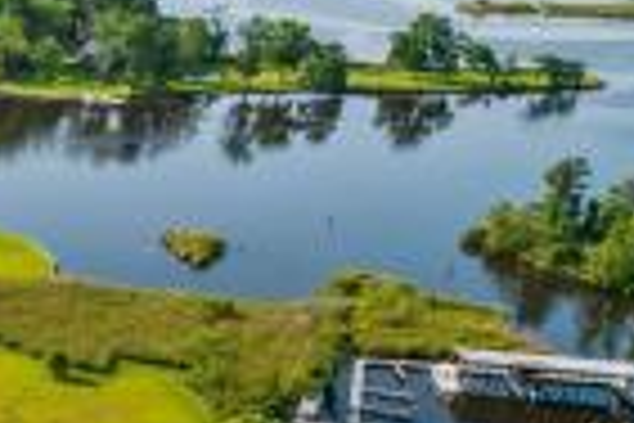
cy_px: 387
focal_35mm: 70
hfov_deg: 23.0
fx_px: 1233
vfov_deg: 19.1
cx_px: -333
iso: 100
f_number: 2.8
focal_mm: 8.38
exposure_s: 1/320
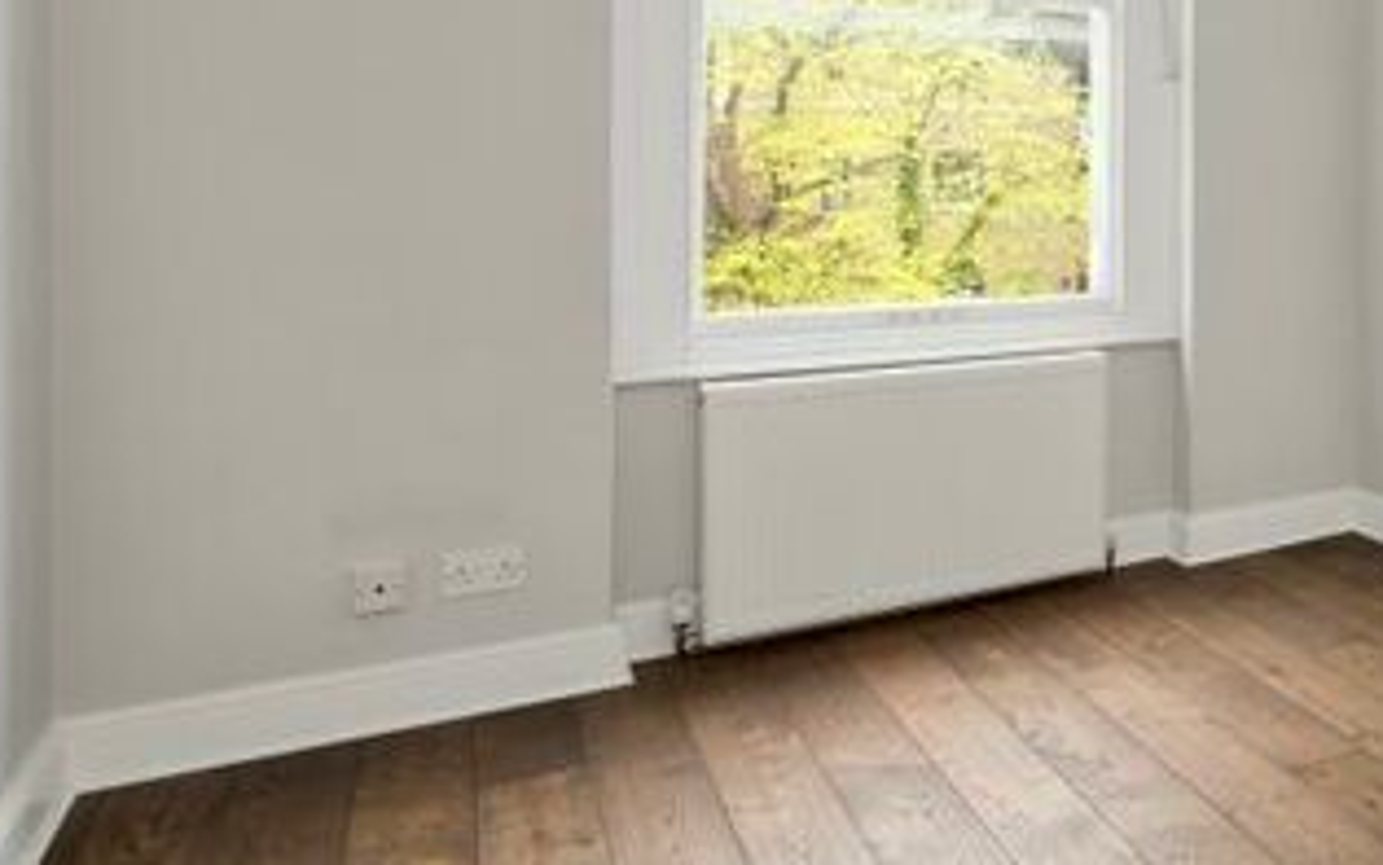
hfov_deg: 46.8
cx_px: 1401
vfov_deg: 36.0
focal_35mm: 34
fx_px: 1282
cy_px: 169
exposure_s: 1/15
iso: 400
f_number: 8
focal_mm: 15
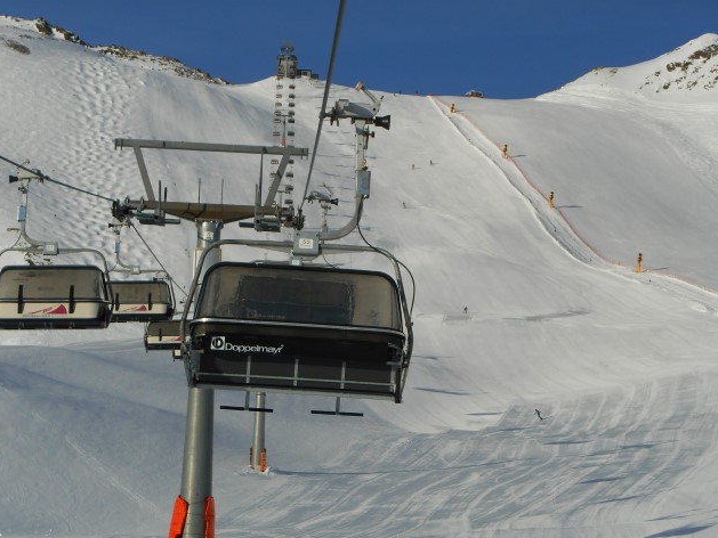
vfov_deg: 12.7
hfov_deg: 16.8
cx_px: 387
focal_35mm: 117
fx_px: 2427
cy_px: 270
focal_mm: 16.4
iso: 80
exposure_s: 1/1250
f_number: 4.9
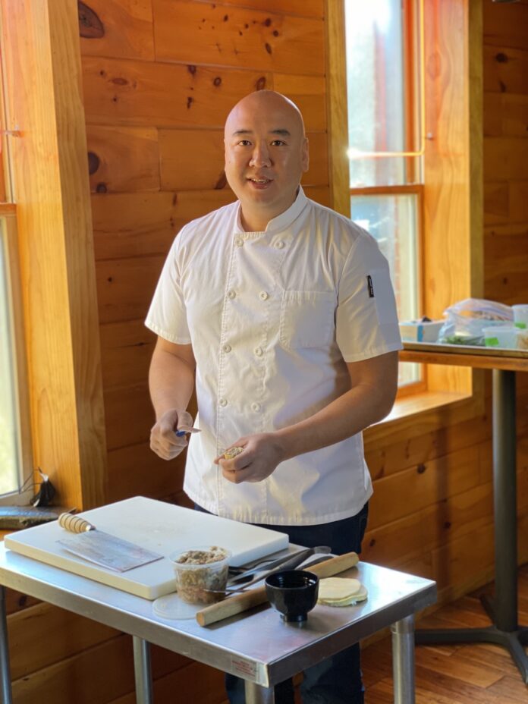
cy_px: 352
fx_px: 1058
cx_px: 264
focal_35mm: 52
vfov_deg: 36.8
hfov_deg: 28.0
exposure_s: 1/120
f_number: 2
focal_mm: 6
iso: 125
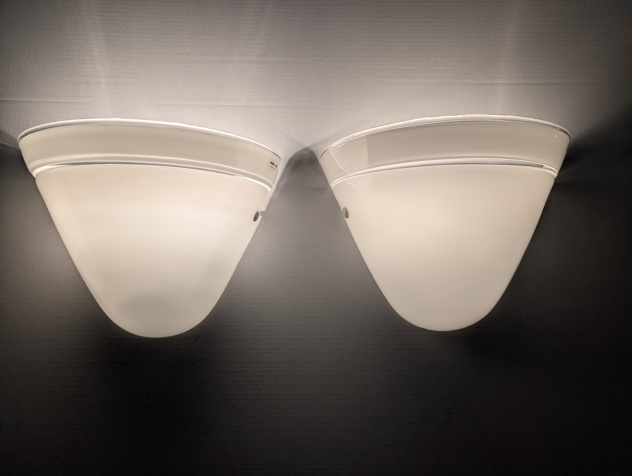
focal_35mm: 24
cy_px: 238
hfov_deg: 71.5
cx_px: 316
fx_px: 439
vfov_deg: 56.9
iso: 16
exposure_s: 1/100
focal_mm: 6.9
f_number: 1.68
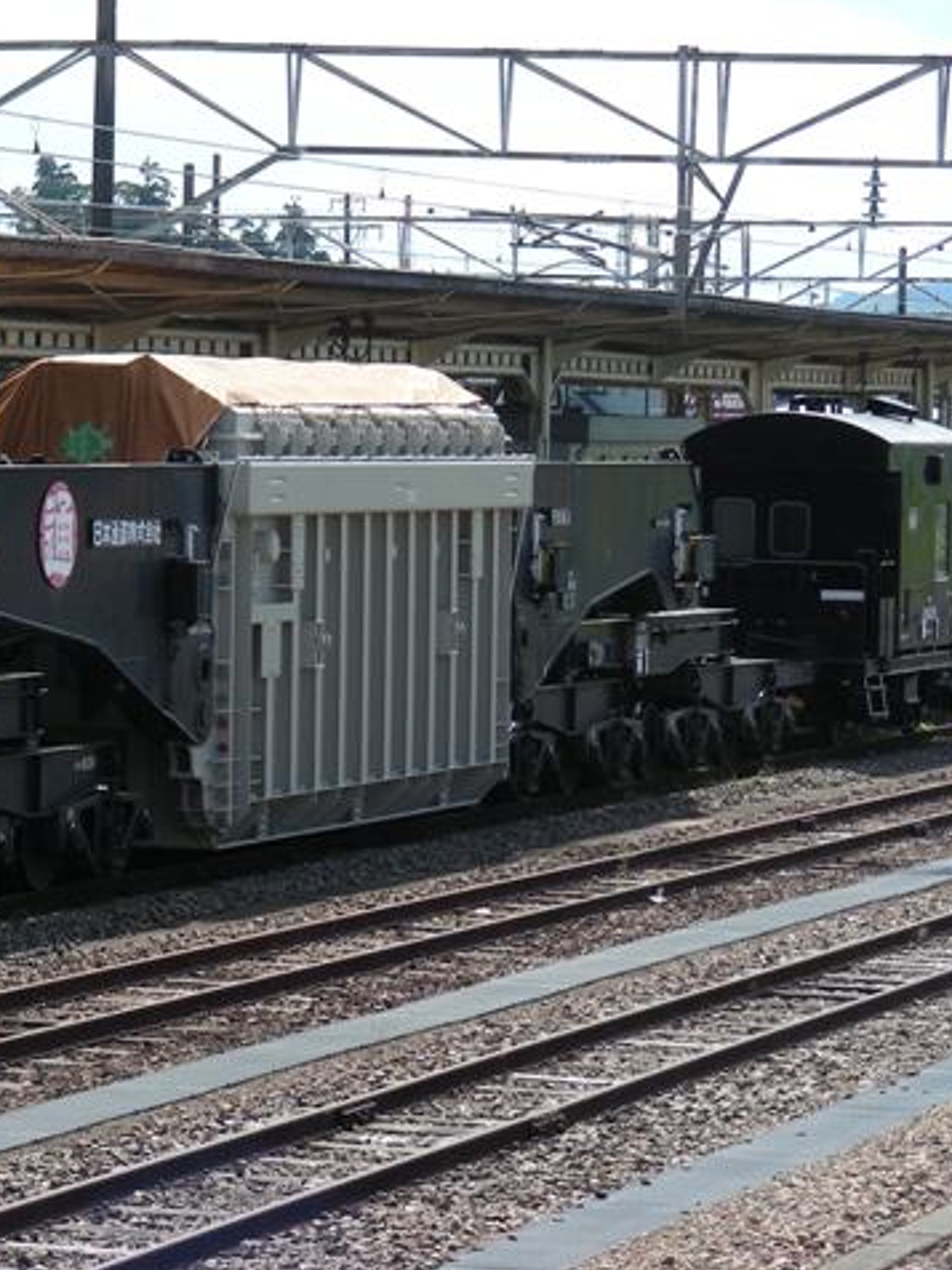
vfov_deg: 11.5
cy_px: 635
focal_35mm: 172
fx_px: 6307
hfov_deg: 8.6
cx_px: 261
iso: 50
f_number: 4
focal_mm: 21.3
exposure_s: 1/258
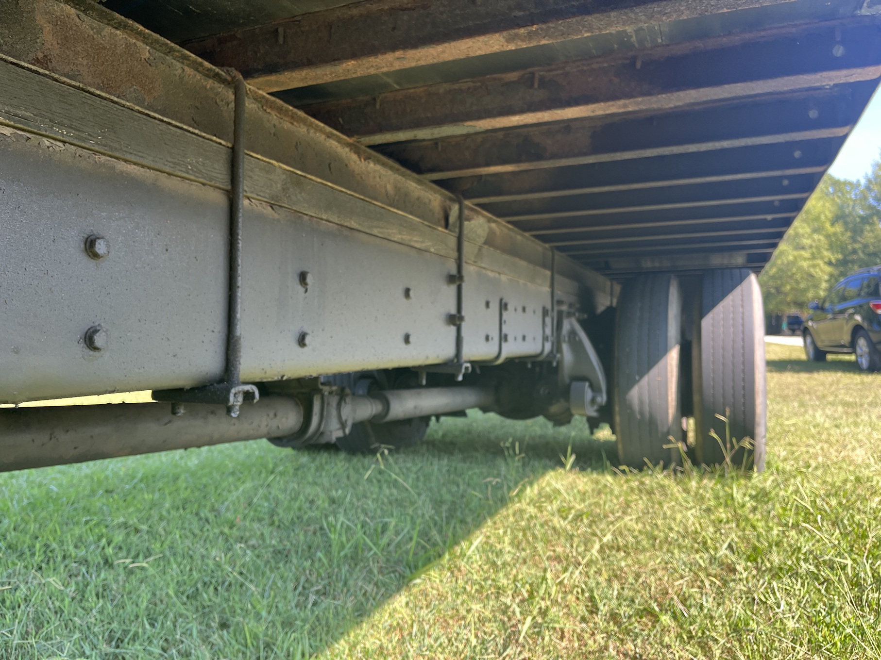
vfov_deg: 53.1
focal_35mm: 26
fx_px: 662
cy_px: 330
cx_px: 440
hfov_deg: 67.3
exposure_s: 1/189
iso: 40
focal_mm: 5.1
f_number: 1.6
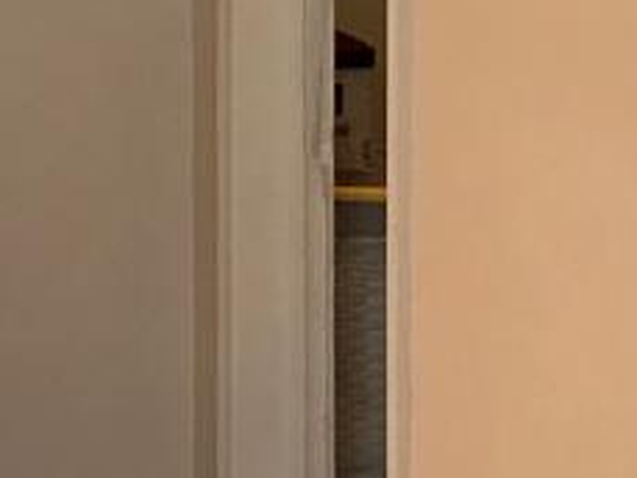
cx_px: -668
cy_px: -181
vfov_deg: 11.5
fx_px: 2301
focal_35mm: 125
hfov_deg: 13.4
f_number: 1.8
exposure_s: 1/15
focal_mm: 3.99
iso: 64
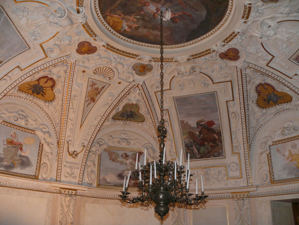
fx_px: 302
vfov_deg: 40.7
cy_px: 112
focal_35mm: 35
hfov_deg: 52.6
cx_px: 150
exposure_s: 1/30
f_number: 2.8
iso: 200
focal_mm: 7.4
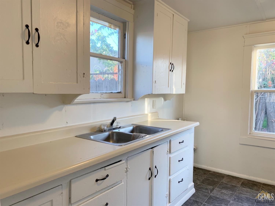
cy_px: 103
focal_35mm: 26
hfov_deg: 67.3
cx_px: 138
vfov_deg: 53.0
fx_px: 206
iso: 80
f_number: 1.8
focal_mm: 4.25
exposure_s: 1/120
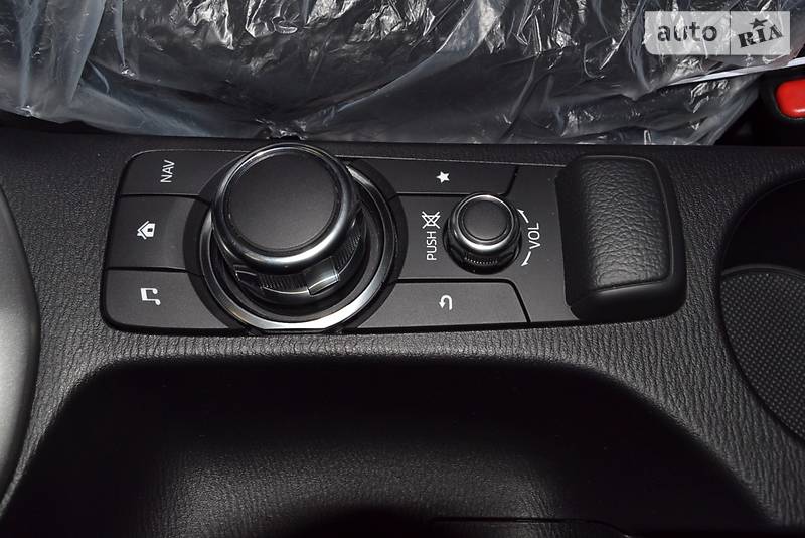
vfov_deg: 48.0
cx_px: 402
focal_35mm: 27
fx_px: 604
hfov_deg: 67.4
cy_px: 269
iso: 100
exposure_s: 1/60
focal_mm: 18
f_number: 8
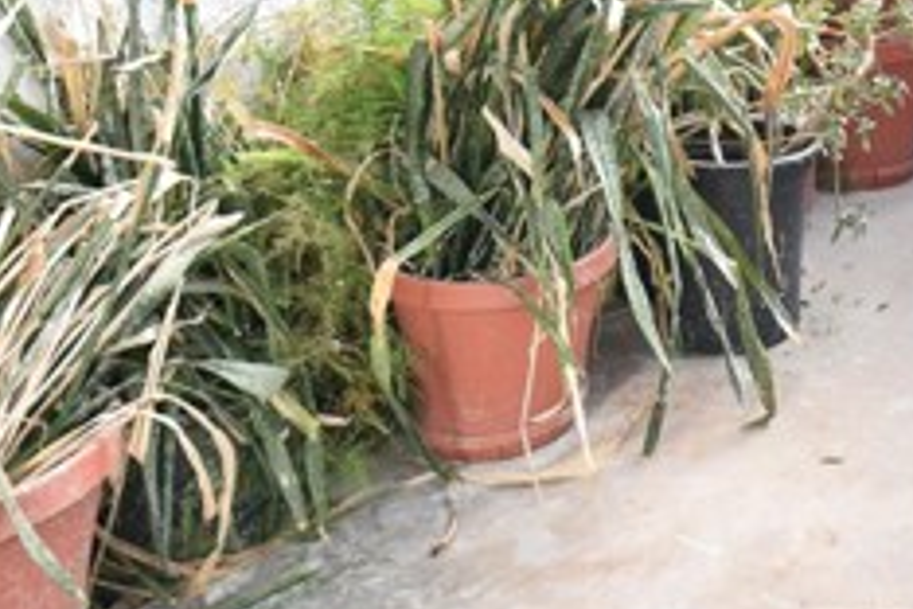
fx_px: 1040
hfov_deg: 41.7
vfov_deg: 28.2
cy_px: -133
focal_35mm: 41
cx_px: 893
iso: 200
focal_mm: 10
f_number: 5.6
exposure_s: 1/125
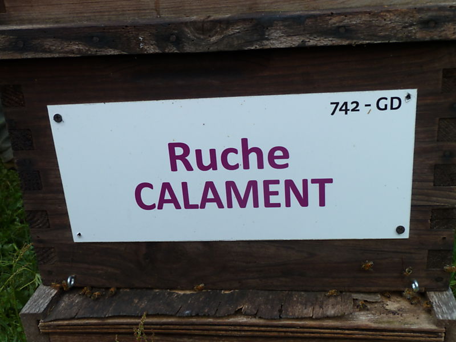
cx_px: 228
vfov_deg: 36.0
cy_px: 171
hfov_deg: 46.8
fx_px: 527
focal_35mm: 40
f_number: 4
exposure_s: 1/125
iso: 80
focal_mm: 6.5
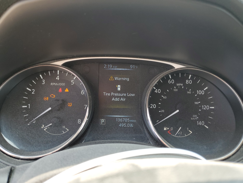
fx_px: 183
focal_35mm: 26
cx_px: 122
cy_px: 92
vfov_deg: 53.1
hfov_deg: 67.3
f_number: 1.5
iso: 50
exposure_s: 1/159
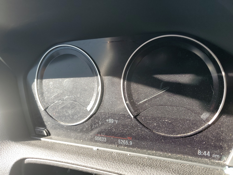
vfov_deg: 53.1
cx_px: 116
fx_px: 175
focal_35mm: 26
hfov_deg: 67.3
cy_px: 88
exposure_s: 1/196
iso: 50
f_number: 1.5
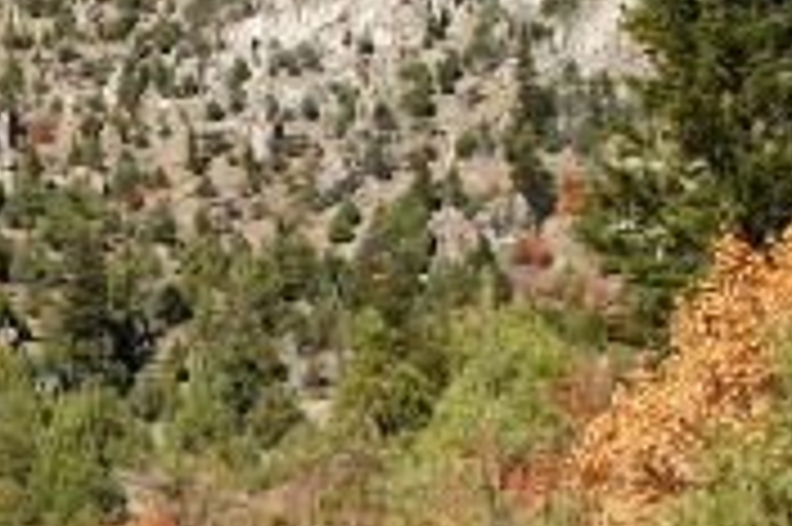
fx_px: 3868
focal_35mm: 176
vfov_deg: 7.8
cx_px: -396
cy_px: 445
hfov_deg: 11.2
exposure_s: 1/125
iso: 100
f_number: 11
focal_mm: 28
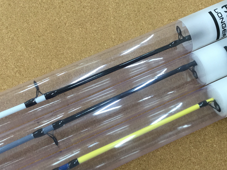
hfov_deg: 39.5
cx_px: 132
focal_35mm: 48
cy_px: 93
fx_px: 315
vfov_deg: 30.2
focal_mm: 3.3
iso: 32
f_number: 2.4
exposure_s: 1/30
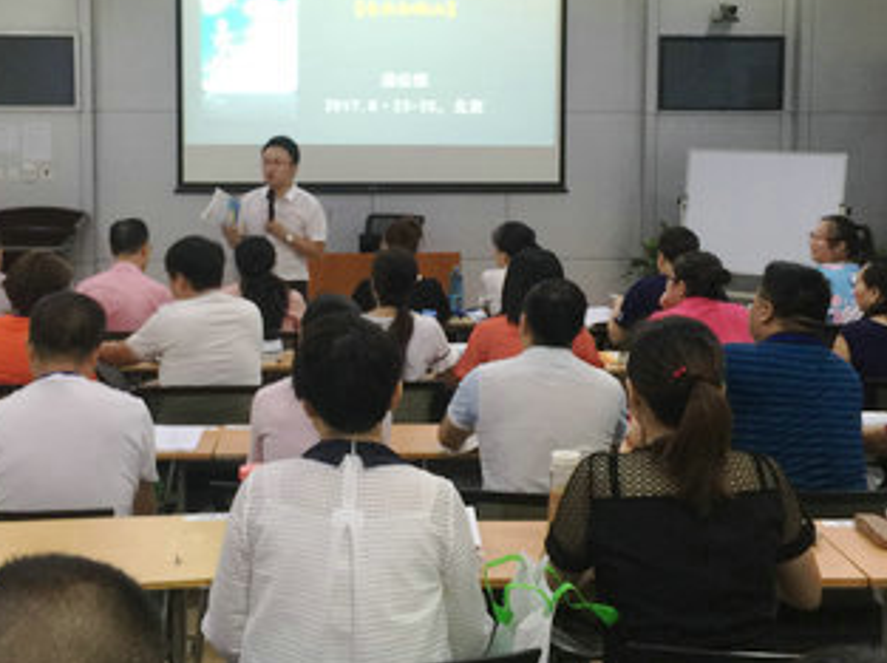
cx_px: 400
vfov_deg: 28.3
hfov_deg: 37.5
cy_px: 221
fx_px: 1305
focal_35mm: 51
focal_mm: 4.15
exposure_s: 1/17
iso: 64
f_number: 2.2
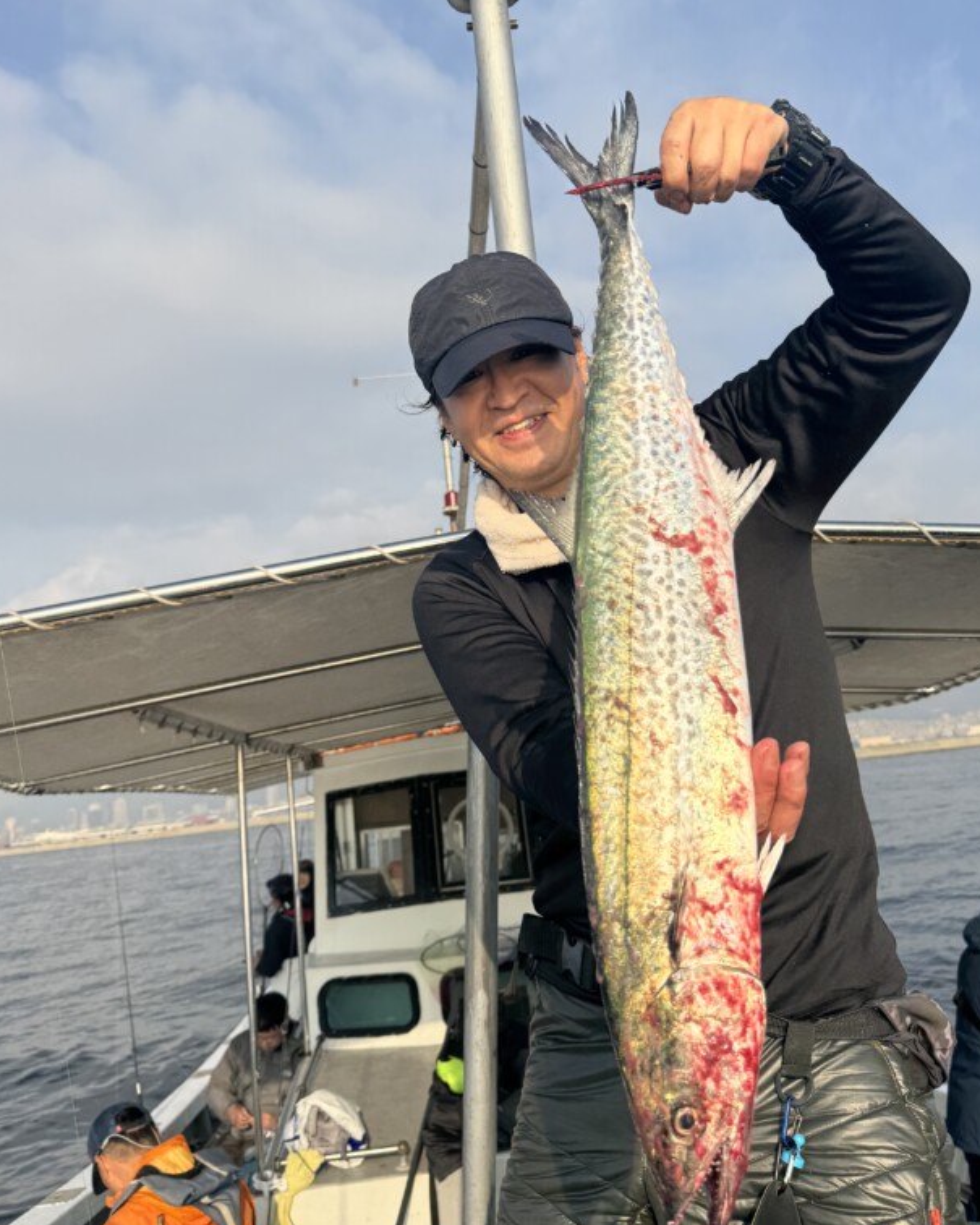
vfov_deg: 57.1
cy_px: 549
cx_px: 522
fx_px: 1124
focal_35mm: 31
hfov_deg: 47.1
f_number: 1.78
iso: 80
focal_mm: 6.76
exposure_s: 1/4608
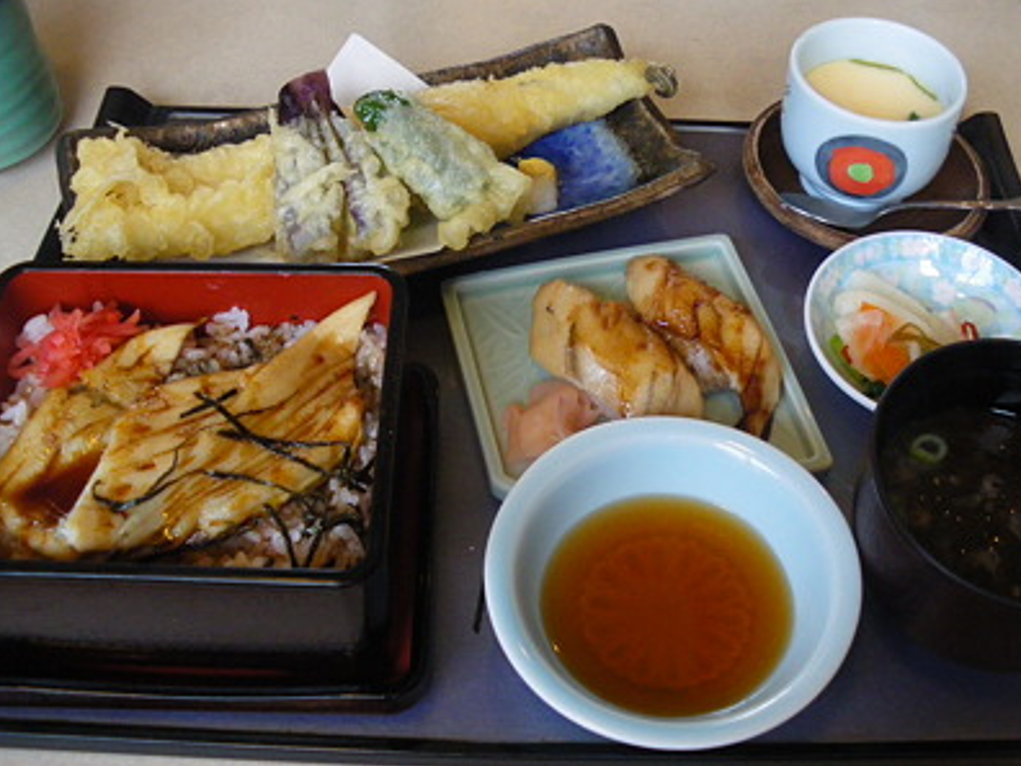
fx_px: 1209
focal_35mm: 41
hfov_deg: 45.7
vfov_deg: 35.1
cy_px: 351
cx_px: 569
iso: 320
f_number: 3.5
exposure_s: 1/50
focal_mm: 6.3
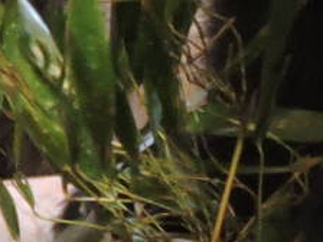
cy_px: -449
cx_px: 421
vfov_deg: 0.8
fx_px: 16693
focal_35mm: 1789
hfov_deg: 1.1
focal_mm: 44.6
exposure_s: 1/15
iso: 800
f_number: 4.7
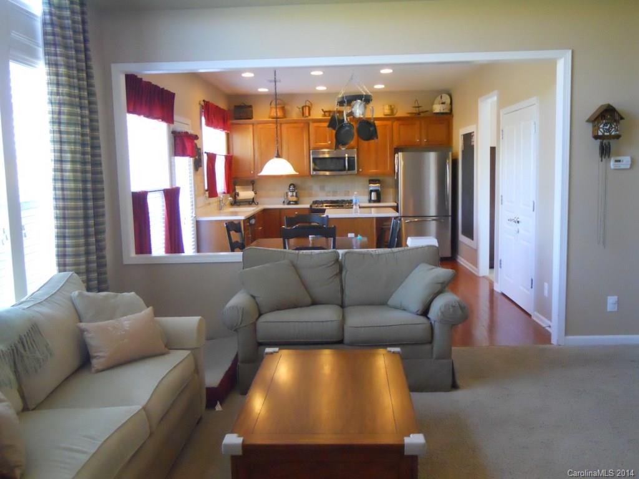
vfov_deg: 44.2
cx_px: 320
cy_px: 240
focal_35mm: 32
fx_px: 591
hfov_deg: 56.8
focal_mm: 5.7
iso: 800
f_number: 2.8
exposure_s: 1/100
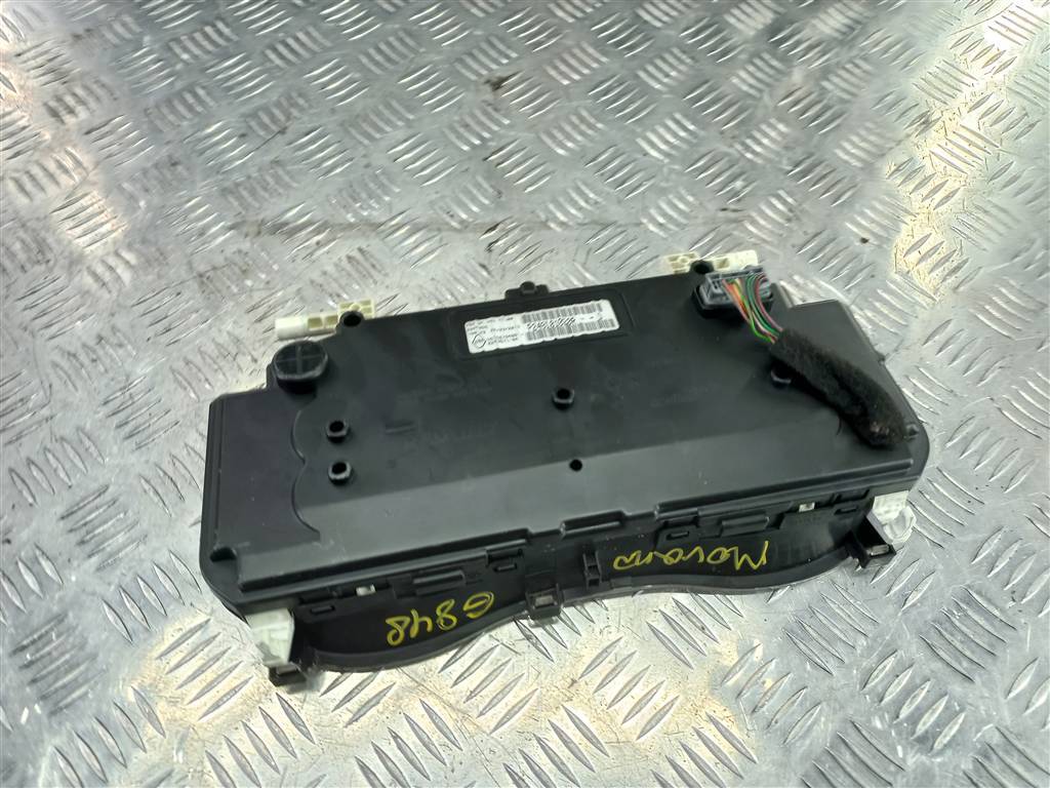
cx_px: 525
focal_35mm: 25
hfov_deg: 69.4
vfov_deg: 54.9
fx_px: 758
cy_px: 394
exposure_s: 1/50
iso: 80
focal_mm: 4.6
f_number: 1.8
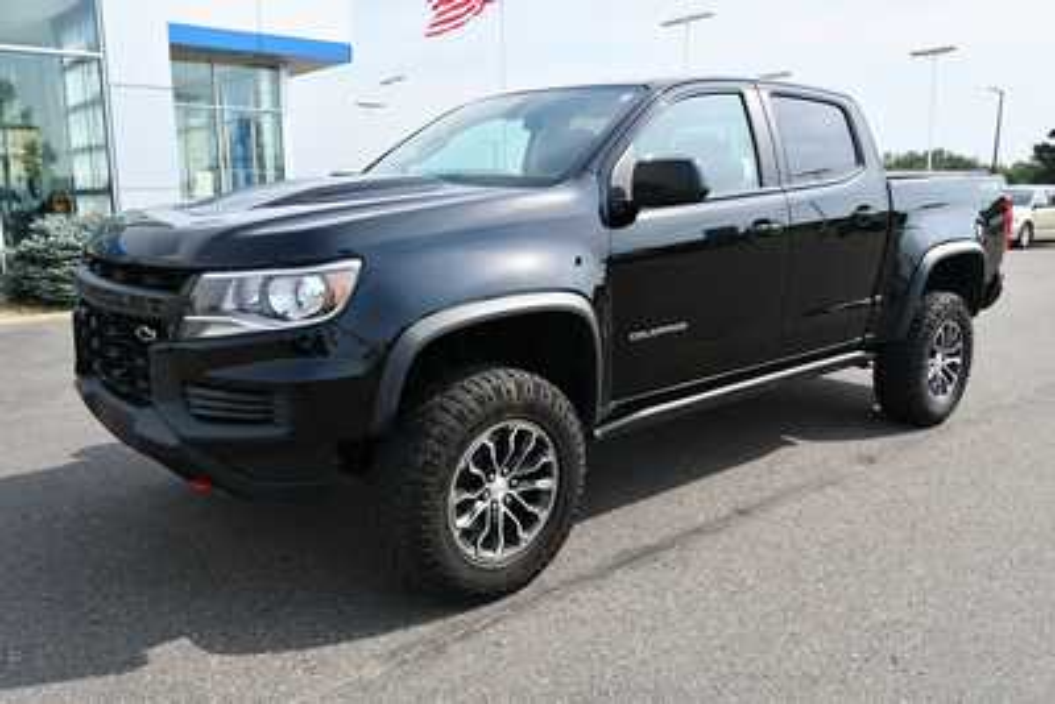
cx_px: 528
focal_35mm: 30
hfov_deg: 61.9
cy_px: 352
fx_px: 879
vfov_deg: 43.6
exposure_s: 1/250
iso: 160
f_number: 8
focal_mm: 20
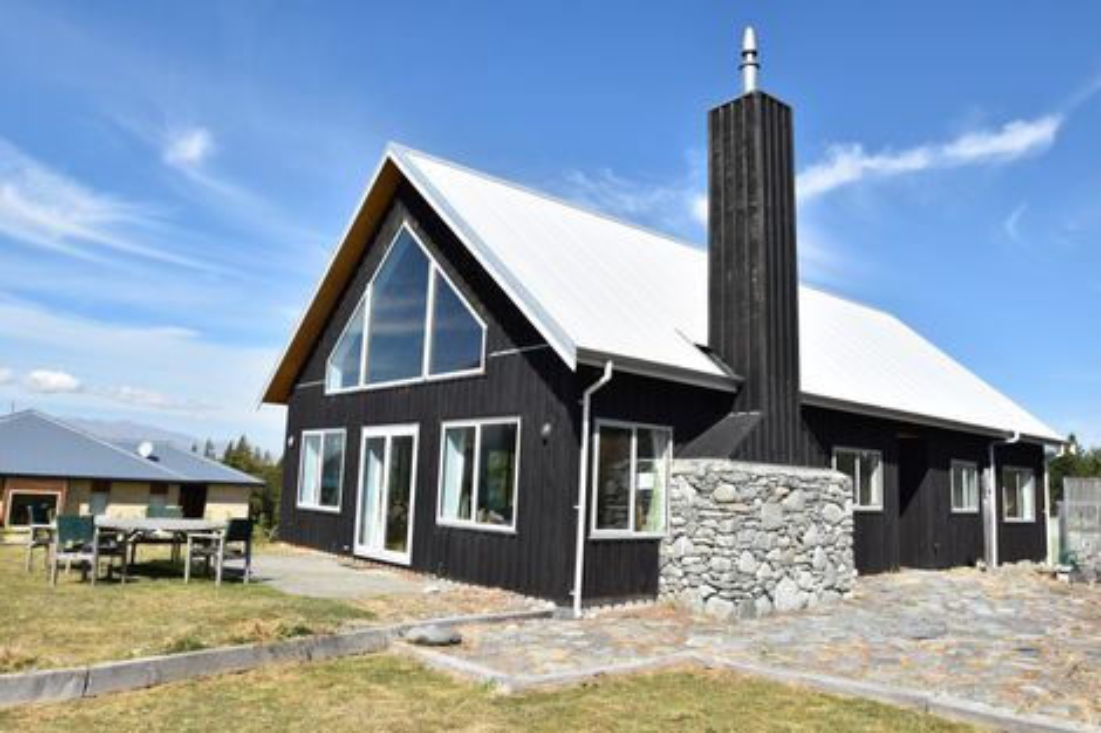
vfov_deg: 50.4
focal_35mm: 26
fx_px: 780
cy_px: 366
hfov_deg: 70.5
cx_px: 550
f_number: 10
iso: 200
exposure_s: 1/400
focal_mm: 17
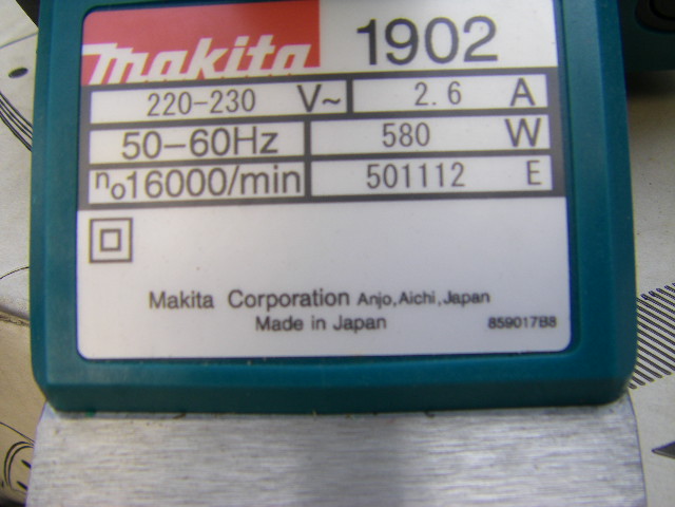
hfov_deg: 49.0
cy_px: 254
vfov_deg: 37.7
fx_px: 741
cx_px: 338
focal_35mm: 38
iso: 64
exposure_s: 1/200
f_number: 3.5
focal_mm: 6.3
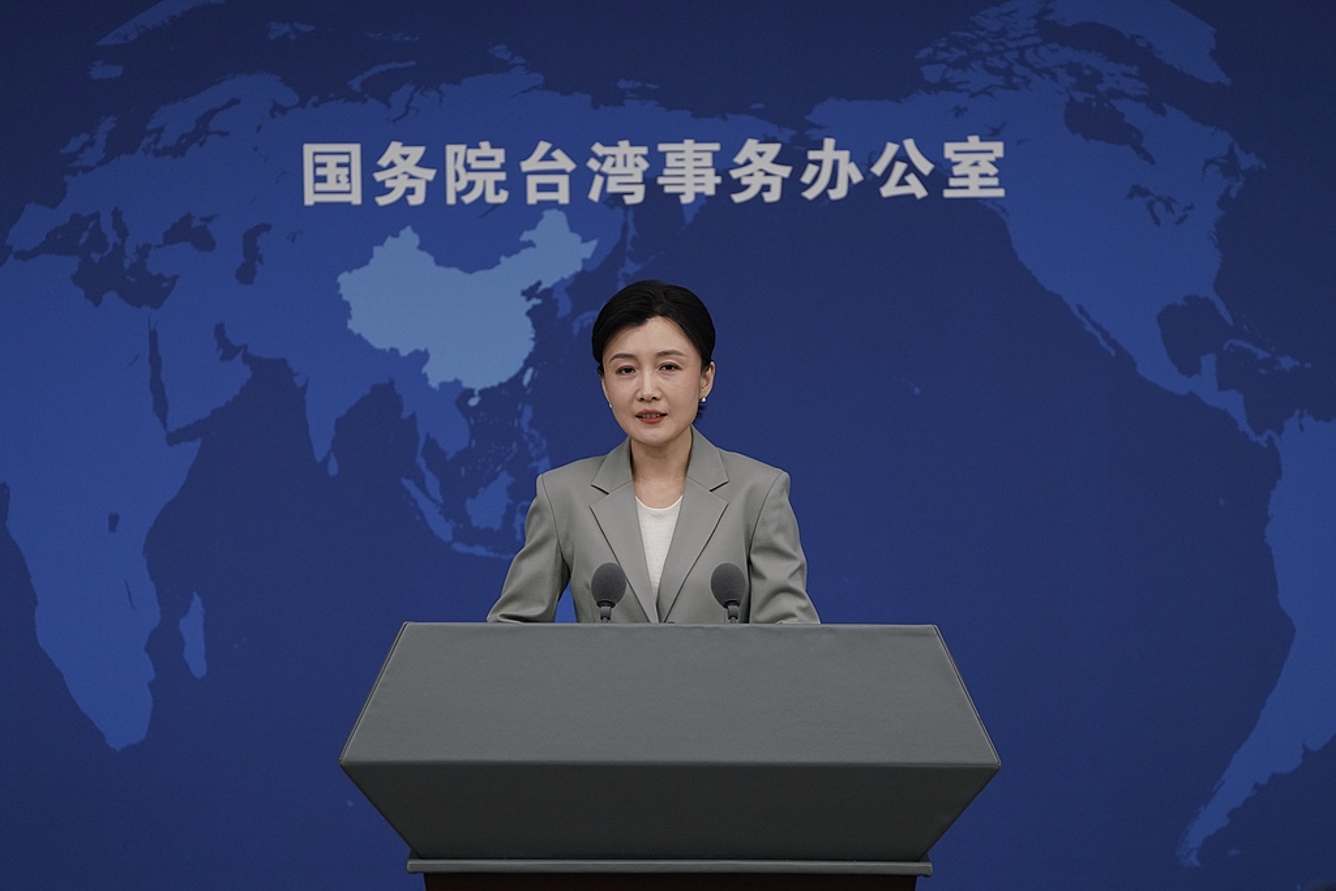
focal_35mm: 200
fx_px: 7423
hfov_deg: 10.3
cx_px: 668
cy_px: 446
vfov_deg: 6.9
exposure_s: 1/500
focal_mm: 200
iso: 1600
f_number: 4
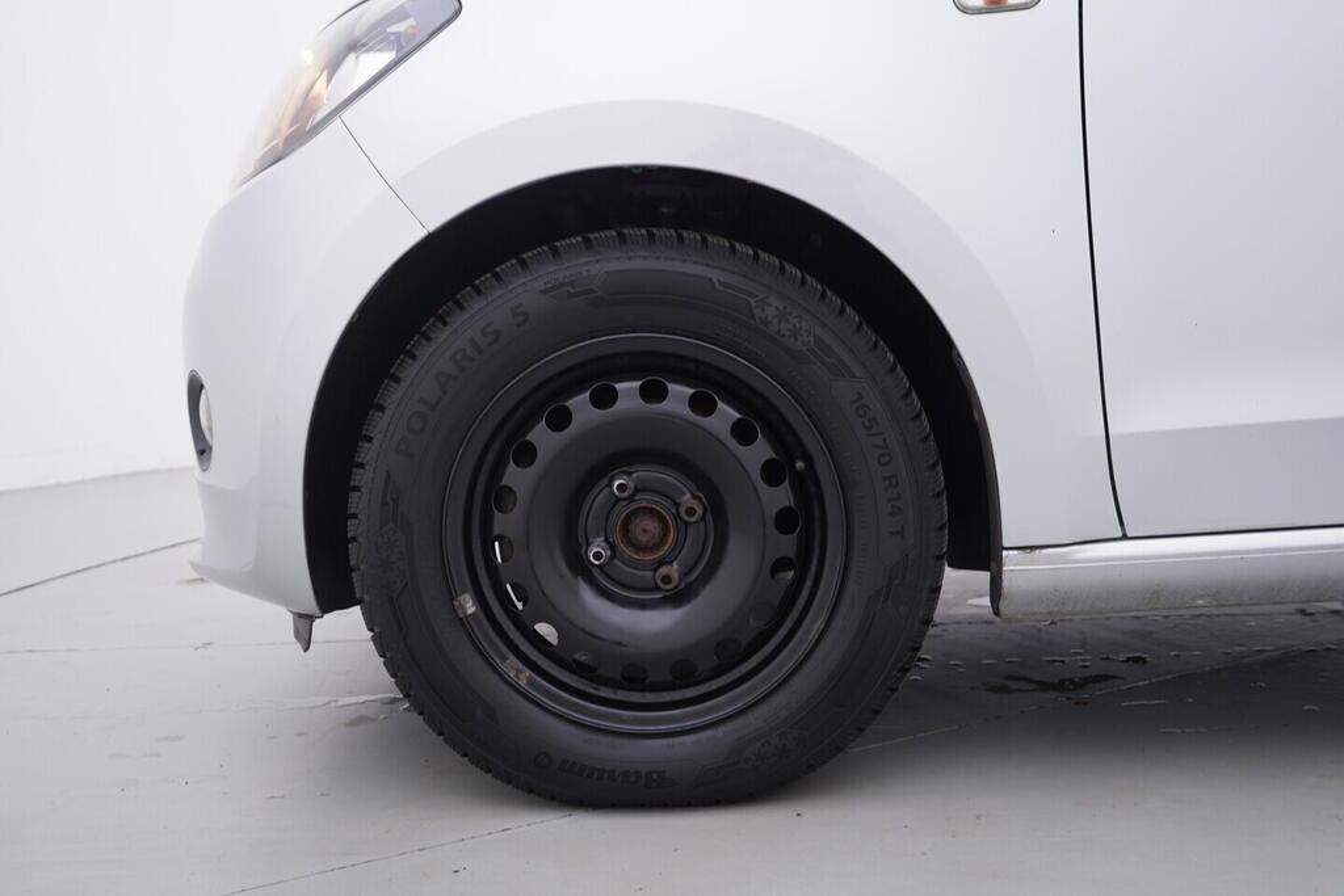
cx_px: 672
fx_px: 1344
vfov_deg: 36.9
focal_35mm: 36
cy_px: 448
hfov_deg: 53.1
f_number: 3.5
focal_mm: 24
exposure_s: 1/60
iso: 125
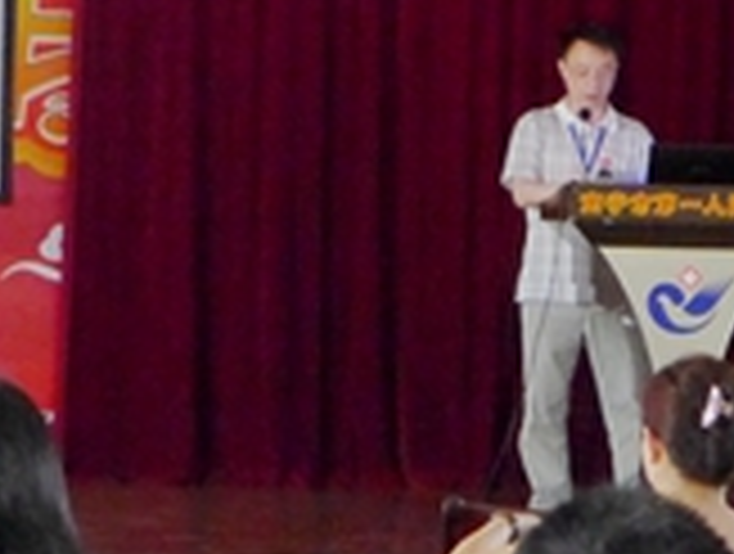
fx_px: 5462
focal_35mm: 257
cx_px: 270
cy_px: 360
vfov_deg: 5.8
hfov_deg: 7.7
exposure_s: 1/50
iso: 800
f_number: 2.1
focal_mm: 13.7
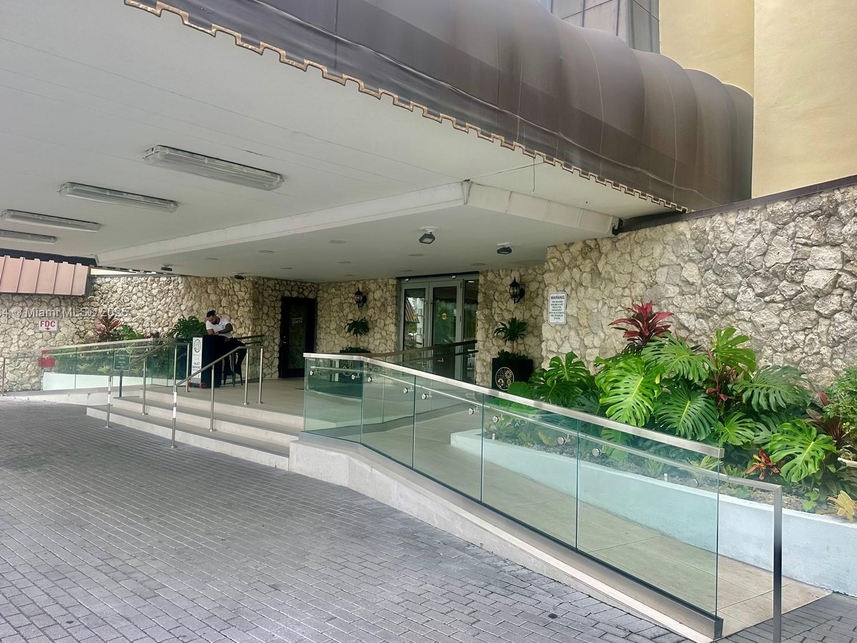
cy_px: 313
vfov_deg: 53.1
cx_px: 407
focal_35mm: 26
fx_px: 644
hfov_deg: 67.3
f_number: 1.78
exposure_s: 1/779
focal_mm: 6.86
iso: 80
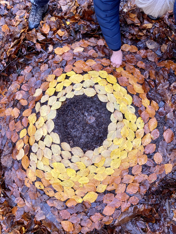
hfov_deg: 53.1
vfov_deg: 67.3
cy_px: 117
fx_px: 176
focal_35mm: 26
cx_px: 88
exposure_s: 1/121
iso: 100
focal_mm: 4.25
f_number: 1.8
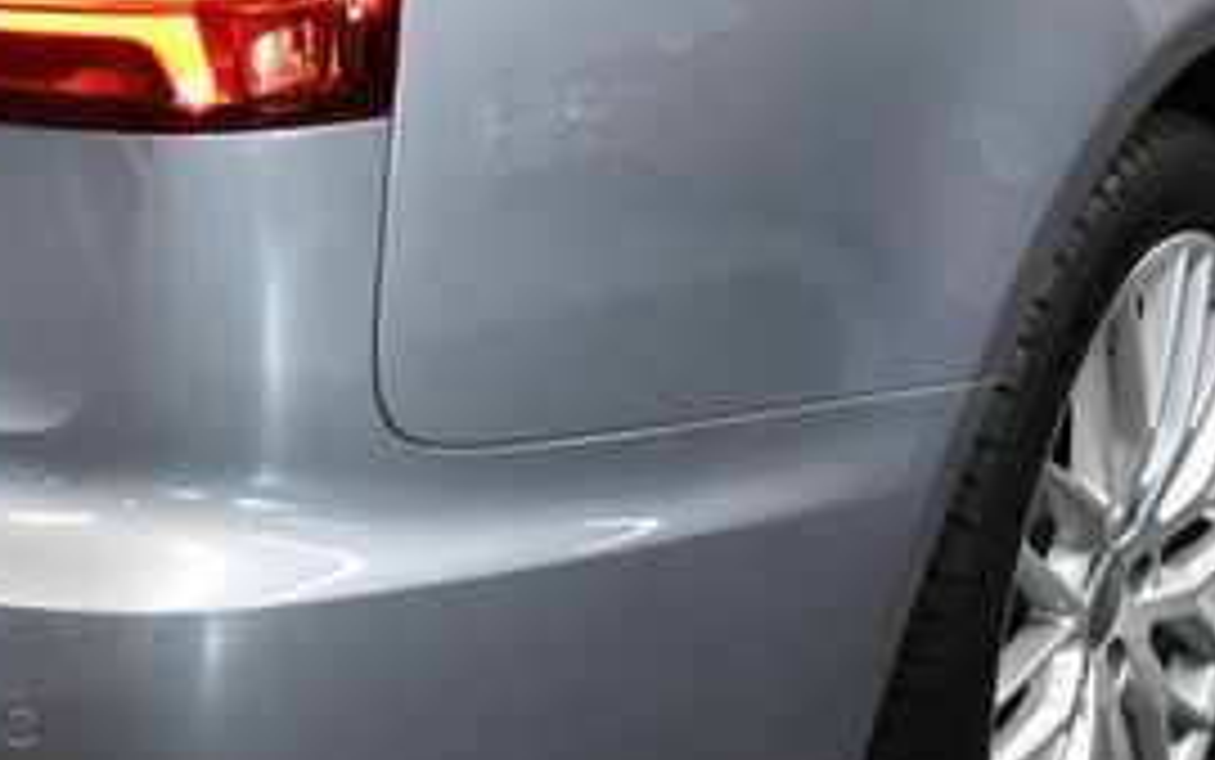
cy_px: 346
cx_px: -135
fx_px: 2882
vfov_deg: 15.0
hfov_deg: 22.4
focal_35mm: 87
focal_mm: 18
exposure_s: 1/125
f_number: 3.5
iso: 800
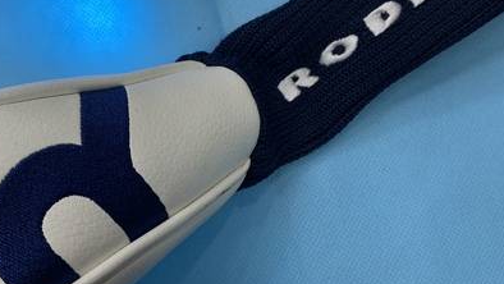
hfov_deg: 44.4
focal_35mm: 46
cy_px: 114
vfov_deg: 26.0
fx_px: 615
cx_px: 206
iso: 64
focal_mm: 4.25
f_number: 1.8
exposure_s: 1/120
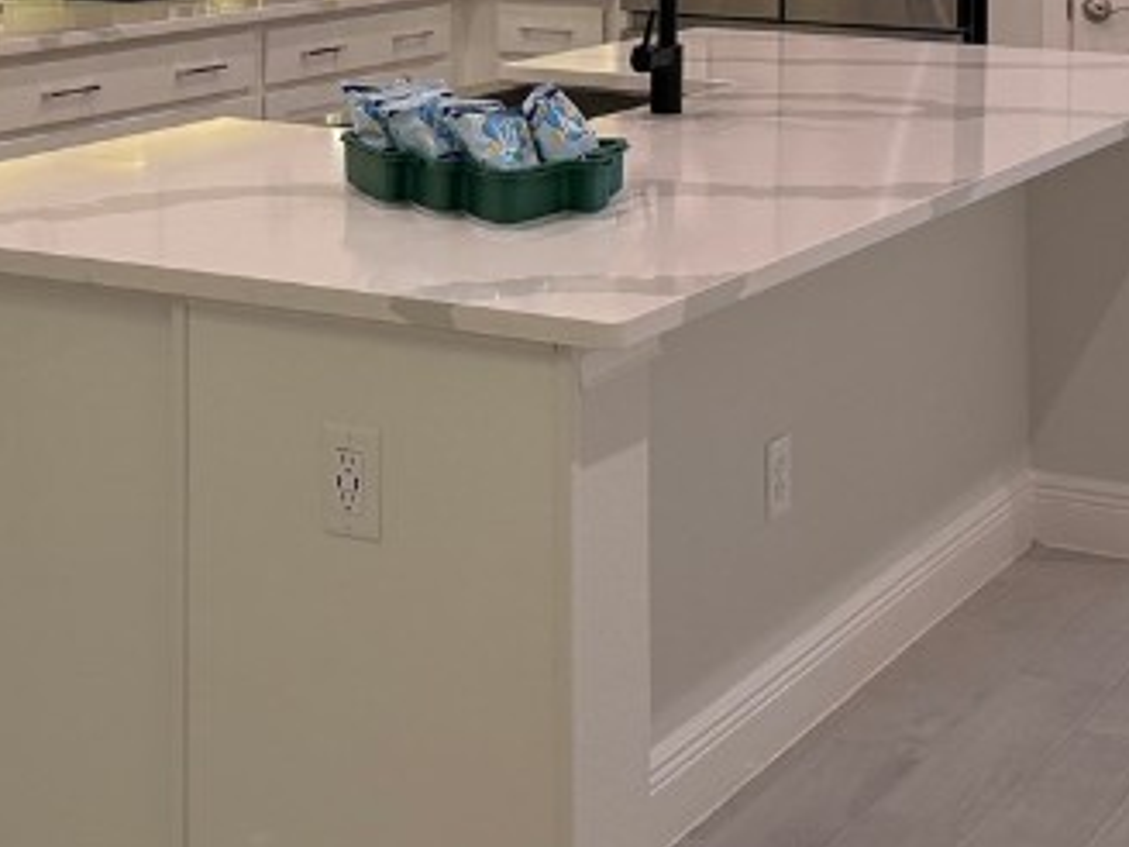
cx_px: 654
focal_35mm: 75
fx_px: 2446
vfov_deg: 18.9
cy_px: -59
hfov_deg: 26.0
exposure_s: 1/167
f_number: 1.78
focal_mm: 6.76
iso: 200
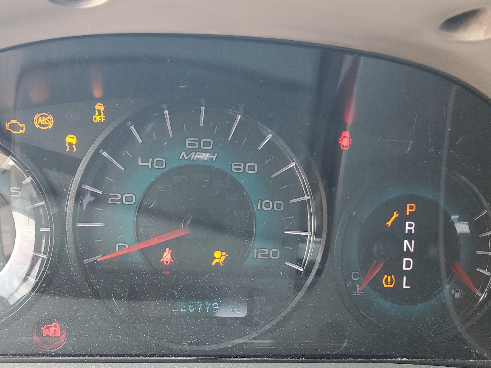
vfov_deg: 39.2
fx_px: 511
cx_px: 158
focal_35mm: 36
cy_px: 245
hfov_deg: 50.3
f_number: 1.5
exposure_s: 1/50
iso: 110
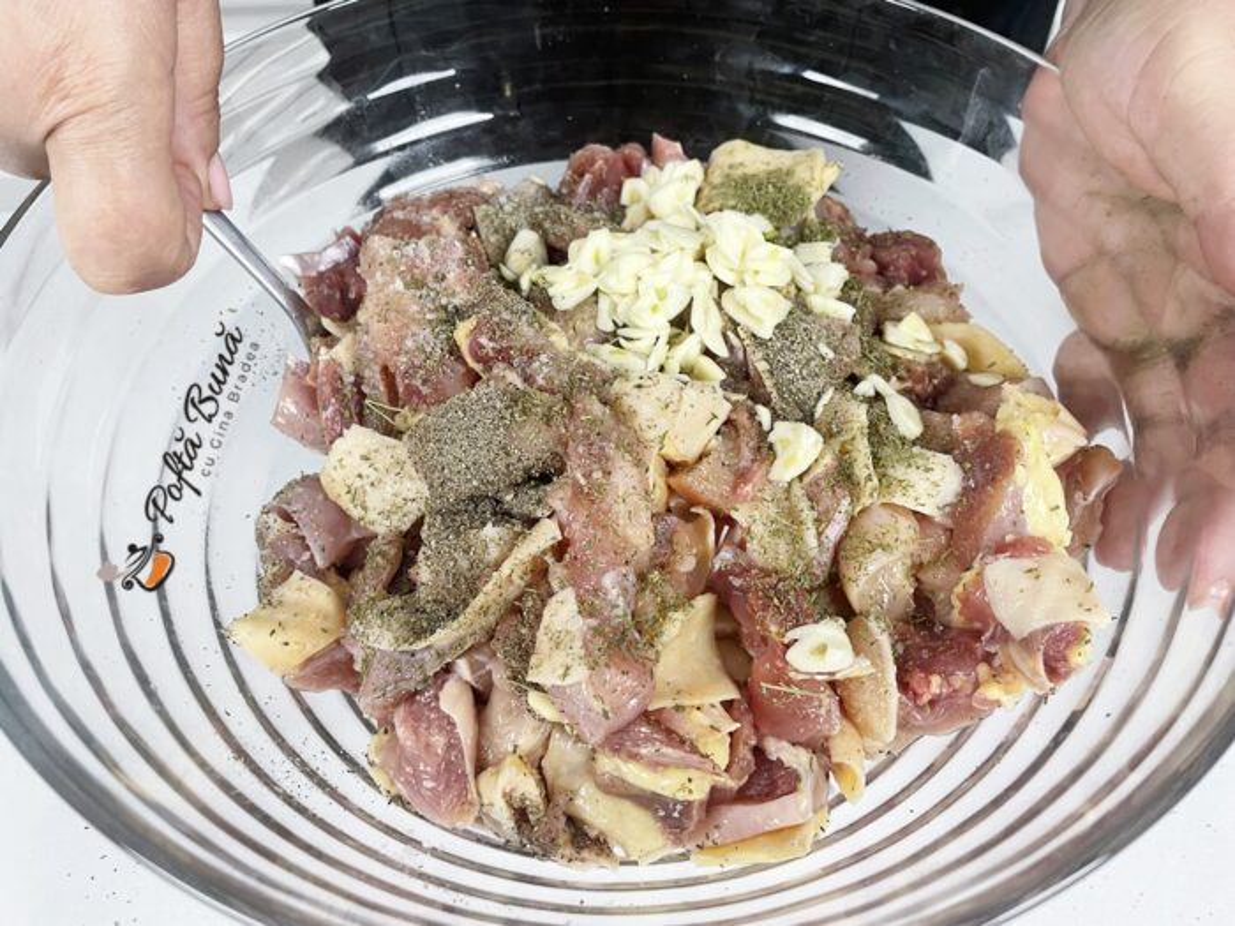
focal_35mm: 26
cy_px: 463
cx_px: 618
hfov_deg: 67.3
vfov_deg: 53.1
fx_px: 928
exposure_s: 1/50
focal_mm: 4.2
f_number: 1.6
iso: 64
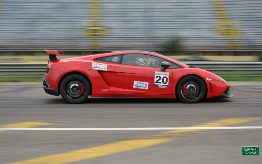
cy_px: 77
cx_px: 131
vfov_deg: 15.4
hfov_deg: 24.5
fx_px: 603
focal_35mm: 85
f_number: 5.6
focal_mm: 55
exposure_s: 1/125
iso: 110
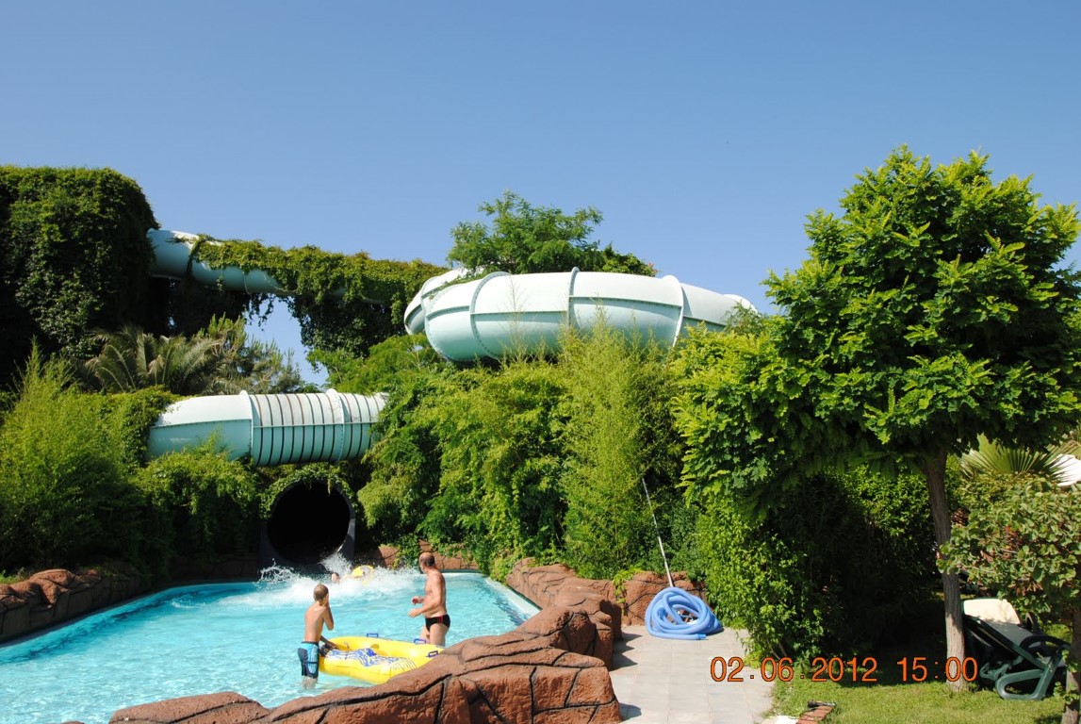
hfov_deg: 70.4
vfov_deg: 50.5
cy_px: 362
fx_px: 767
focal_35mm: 26
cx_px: 540
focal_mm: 17
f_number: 7.1
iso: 100
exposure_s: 1/250
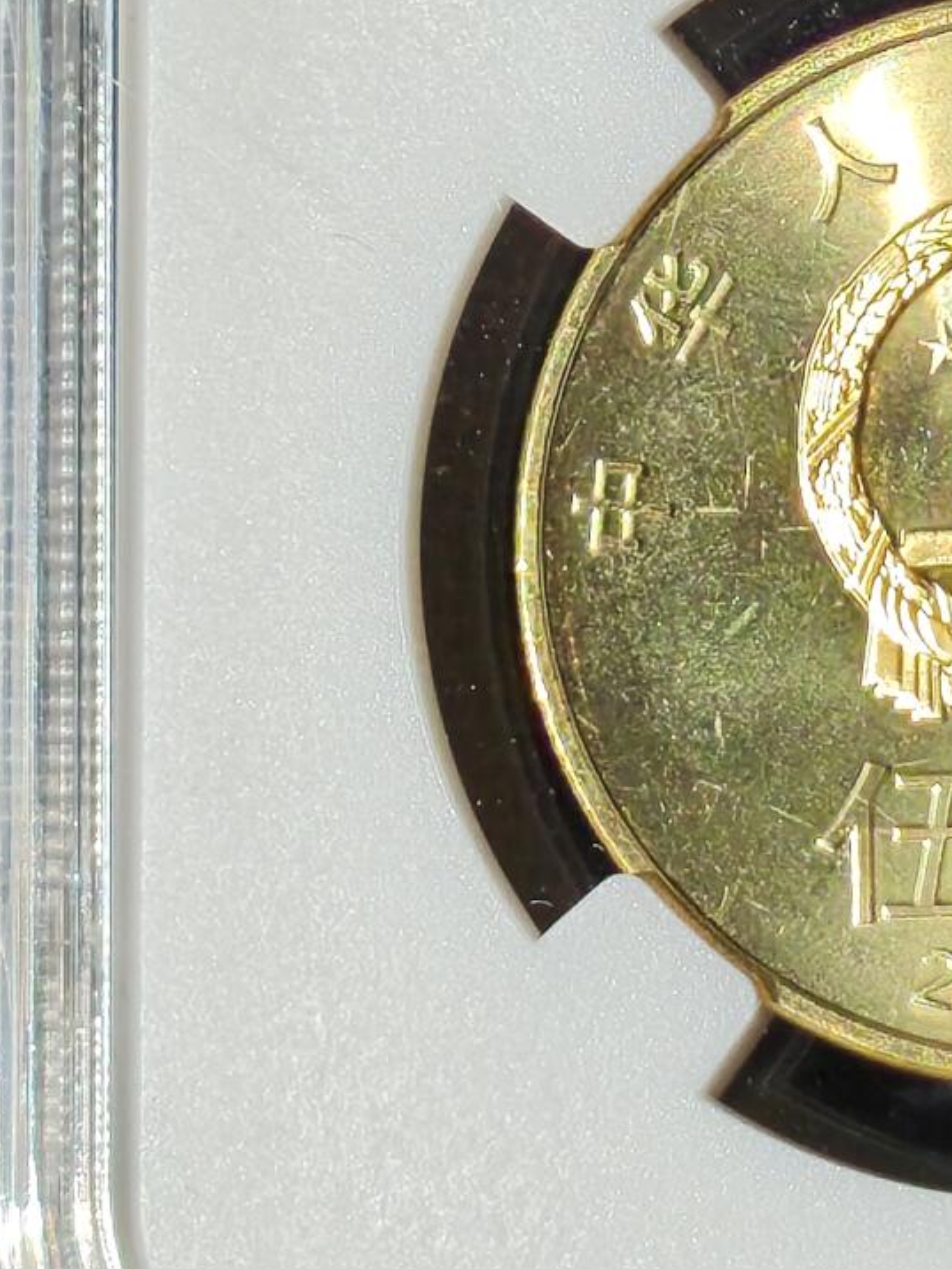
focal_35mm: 244
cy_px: -32
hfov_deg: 6.1
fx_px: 8947
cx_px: 947
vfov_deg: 8.1
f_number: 1.5
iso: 50
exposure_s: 1/4435
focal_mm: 4.94
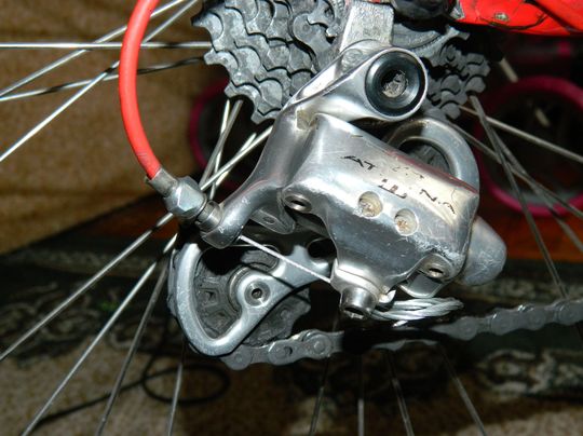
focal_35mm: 57
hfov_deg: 33.8
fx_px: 959
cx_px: 292
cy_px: 218
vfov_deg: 25.6
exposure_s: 1/30
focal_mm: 10.2
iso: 200
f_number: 3.8
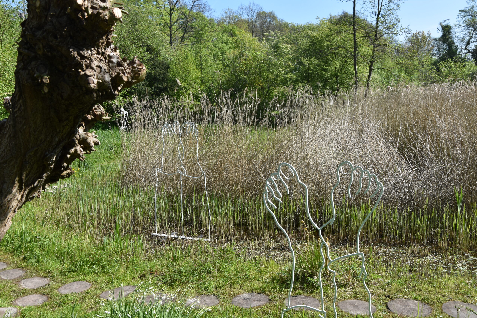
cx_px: 238
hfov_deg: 53.1
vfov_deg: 36.9
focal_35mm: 36
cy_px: 159
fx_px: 477
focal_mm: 24
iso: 200
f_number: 8
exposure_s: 1/250
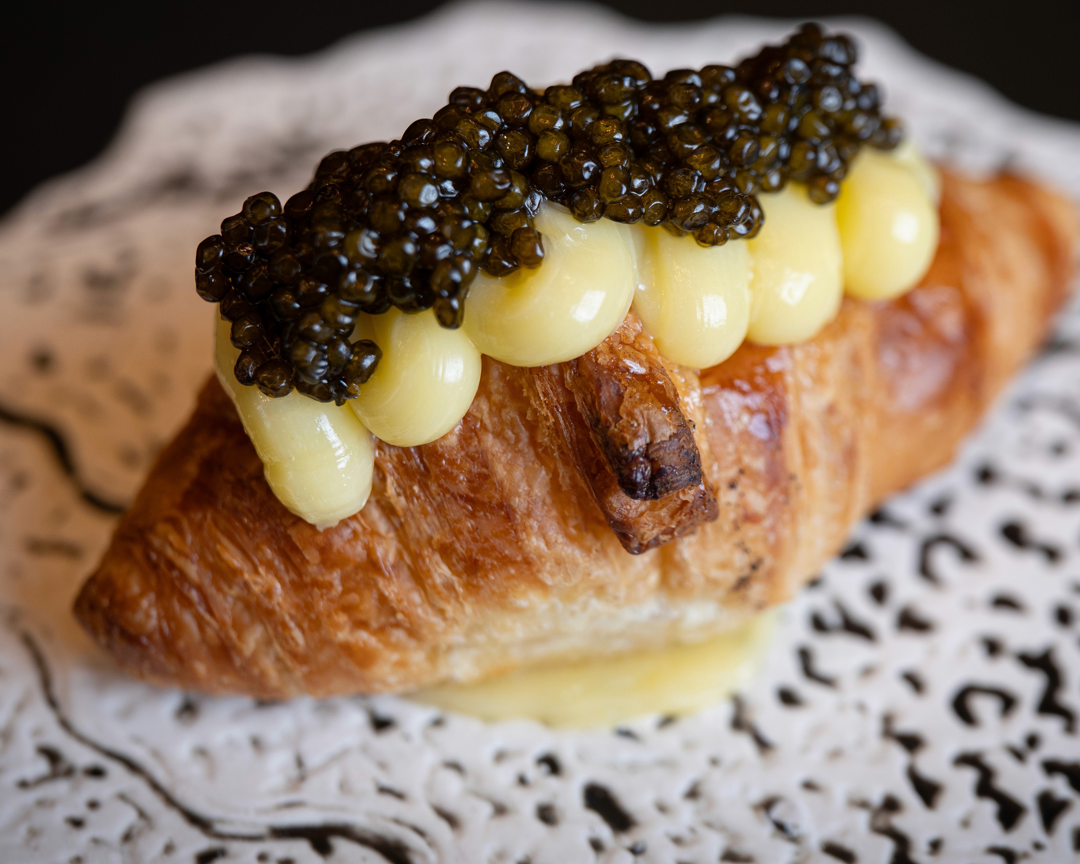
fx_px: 3356
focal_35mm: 105
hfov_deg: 18.3
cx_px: 604
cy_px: 321
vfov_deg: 14.7
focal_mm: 70
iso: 500
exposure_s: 1/100
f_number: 4
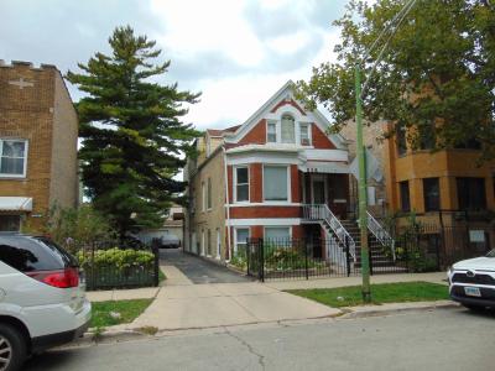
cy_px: 186
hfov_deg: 69.4
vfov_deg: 54.9
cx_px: 248
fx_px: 357
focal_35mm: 25
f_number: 3
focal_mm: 4.5
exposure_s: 1/640
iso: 80
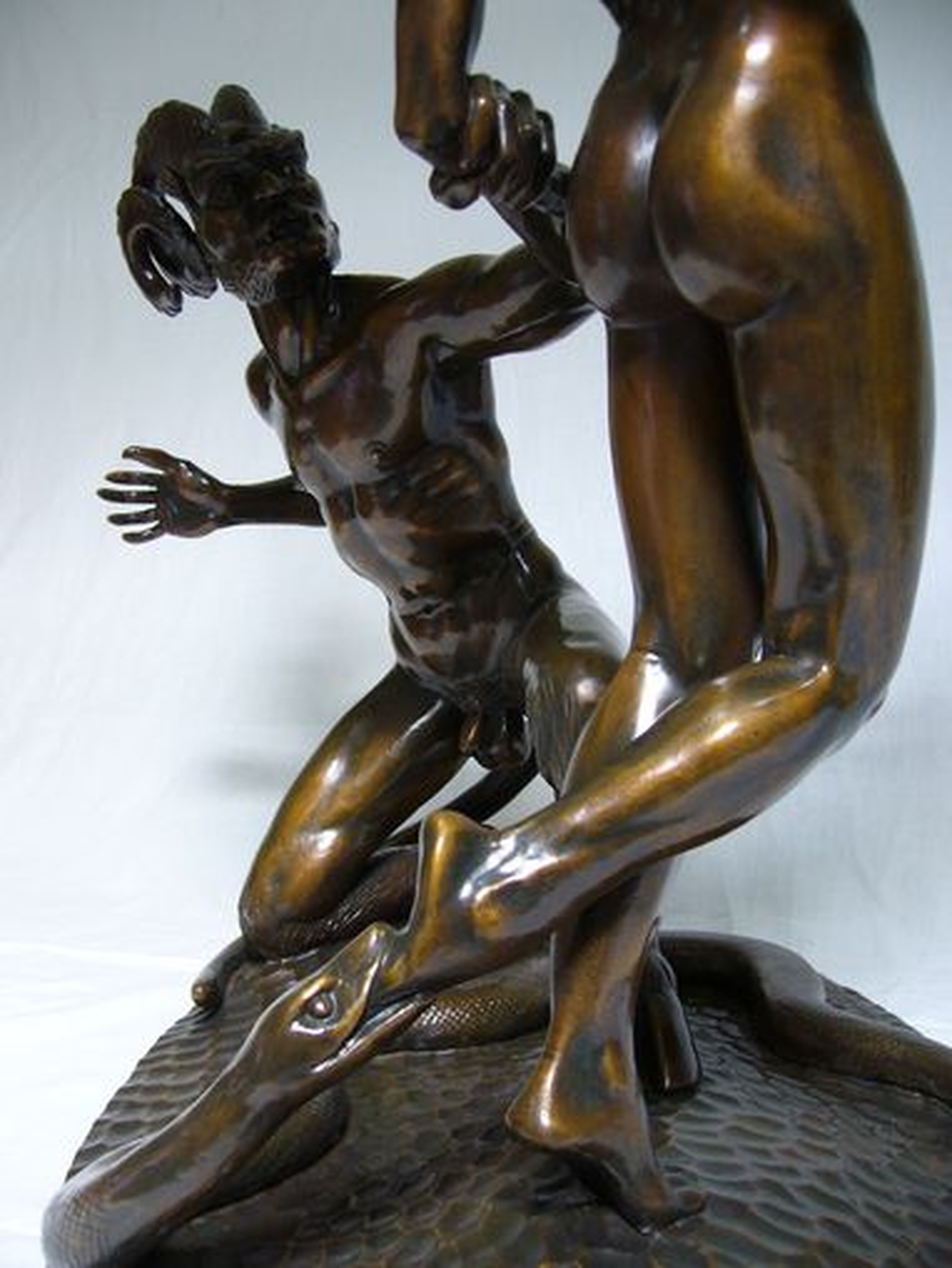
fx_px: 1283
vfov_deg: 52.6
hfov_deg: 40.7
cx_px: 476
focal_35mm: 35
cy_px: 634
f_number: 2.8
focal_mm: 5.8
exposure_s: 1/20
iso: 100
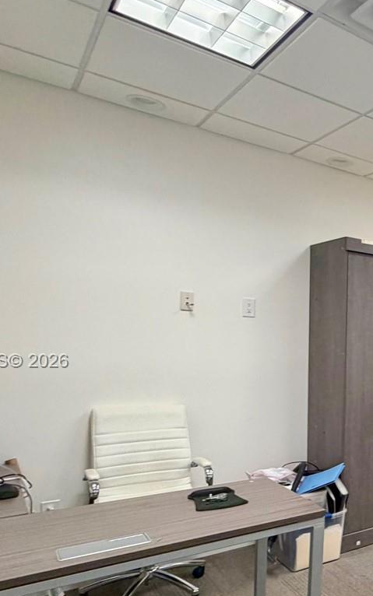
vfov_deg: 60.6
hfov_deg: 33.1
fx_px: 504
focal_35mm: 31
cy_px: 362
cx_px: 449
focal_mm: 2.22
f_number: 2.2
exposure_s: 1/120
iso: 200
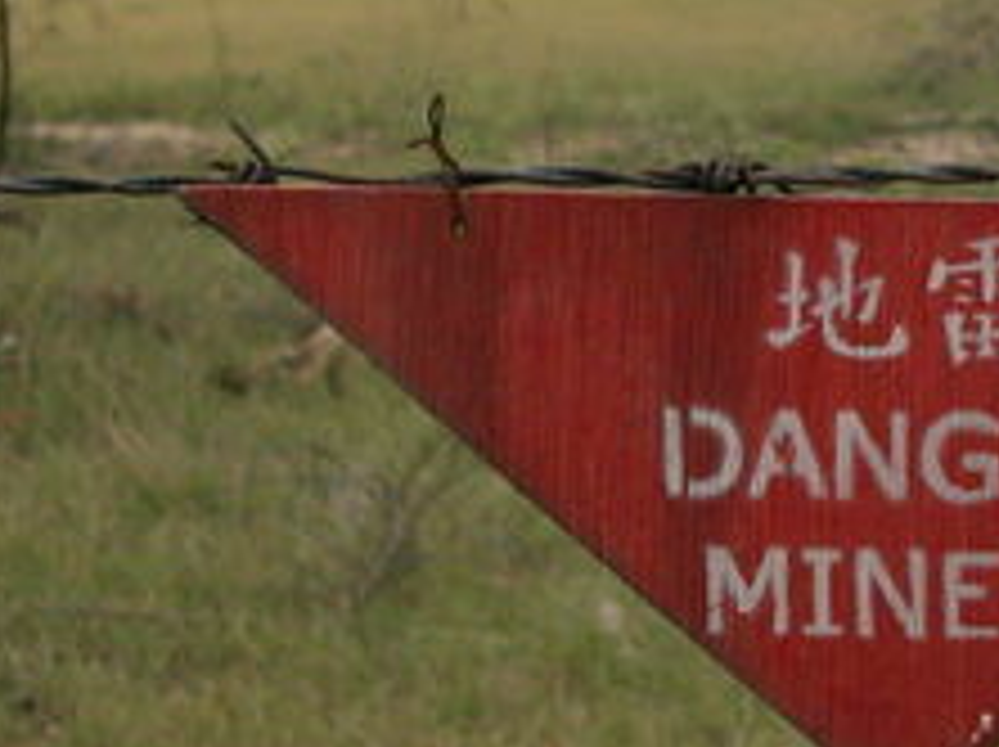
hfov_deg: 13.3
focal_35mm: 148
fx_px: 4267
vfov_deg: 10.0
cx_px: 760
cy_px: 302
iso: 100
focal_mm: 10.5
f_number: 3.2
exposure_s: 1/339
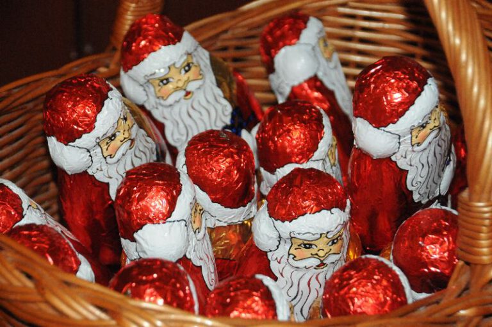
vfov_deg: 10.1
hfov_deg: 15.2
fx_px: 1843
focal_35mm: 135
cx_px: 246
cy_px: 164
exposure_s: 1/60
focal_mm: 90
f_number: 7.1
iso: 3200
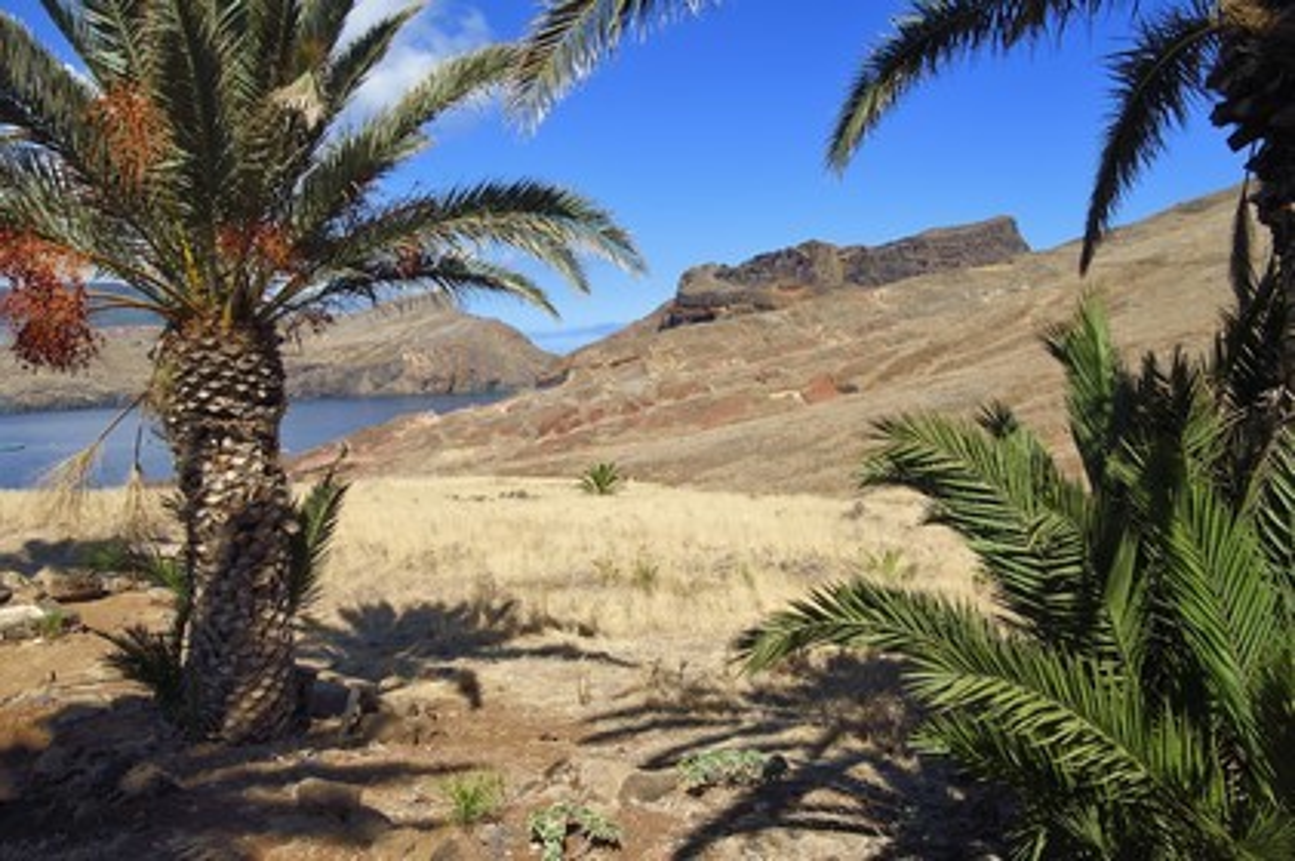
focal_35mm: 29
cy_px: 430
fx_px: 1042
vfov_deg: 44.9
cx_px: 648
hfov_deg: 63.7
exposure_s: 1/250
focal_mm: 29
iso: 200
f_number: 13
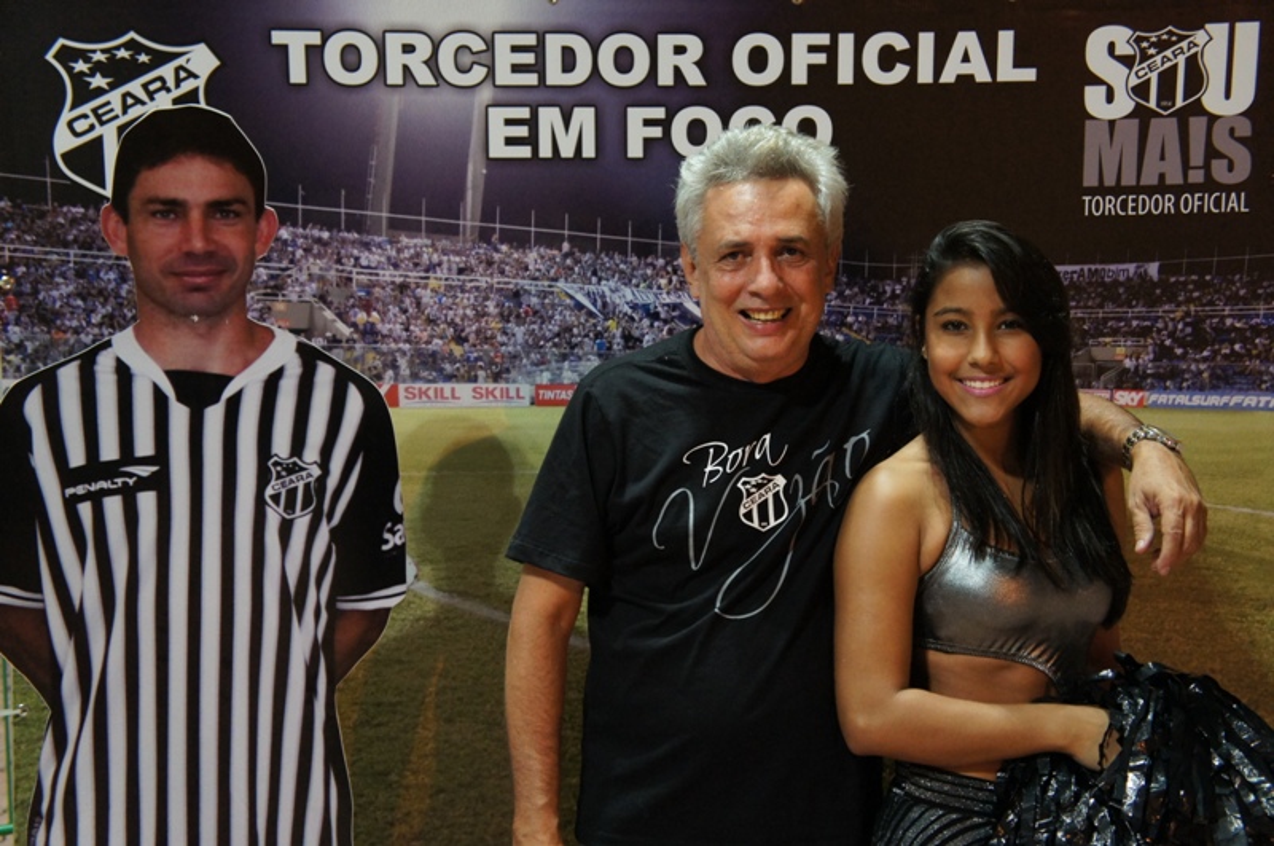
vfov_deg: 26.4
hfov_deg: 38.9
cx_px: 637
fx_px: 1802
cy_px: 423
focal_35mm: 51
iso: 1600
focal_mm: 34
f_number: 4.5
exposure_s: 1/30
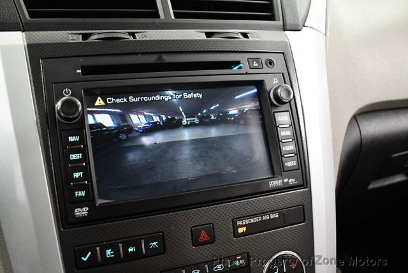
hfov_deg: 53.1
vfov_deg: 36.9
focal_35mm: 36
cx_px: 204
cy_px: 136
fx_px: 408
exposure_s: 1/100
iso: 3200
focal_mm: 18
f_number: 3.5
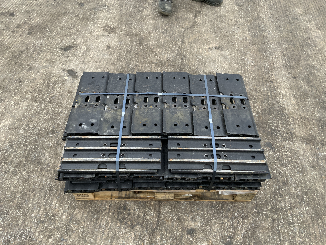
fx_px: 273
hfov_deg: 61.7
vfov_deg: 48.2
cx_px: 163
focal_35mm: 29
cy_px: 122
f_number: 1.8
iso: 25
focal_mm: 3
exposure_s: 1/122
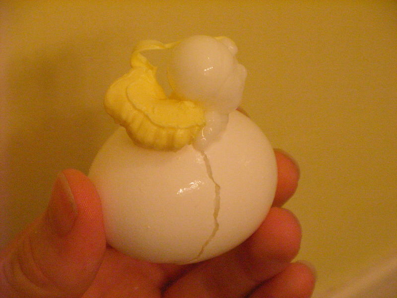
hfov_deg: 22.5
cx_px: 198
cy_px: 149
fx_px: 998
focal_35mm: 87
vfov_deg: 17.0
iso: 400
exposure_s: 1/81
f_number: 3.8
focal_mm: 14.5
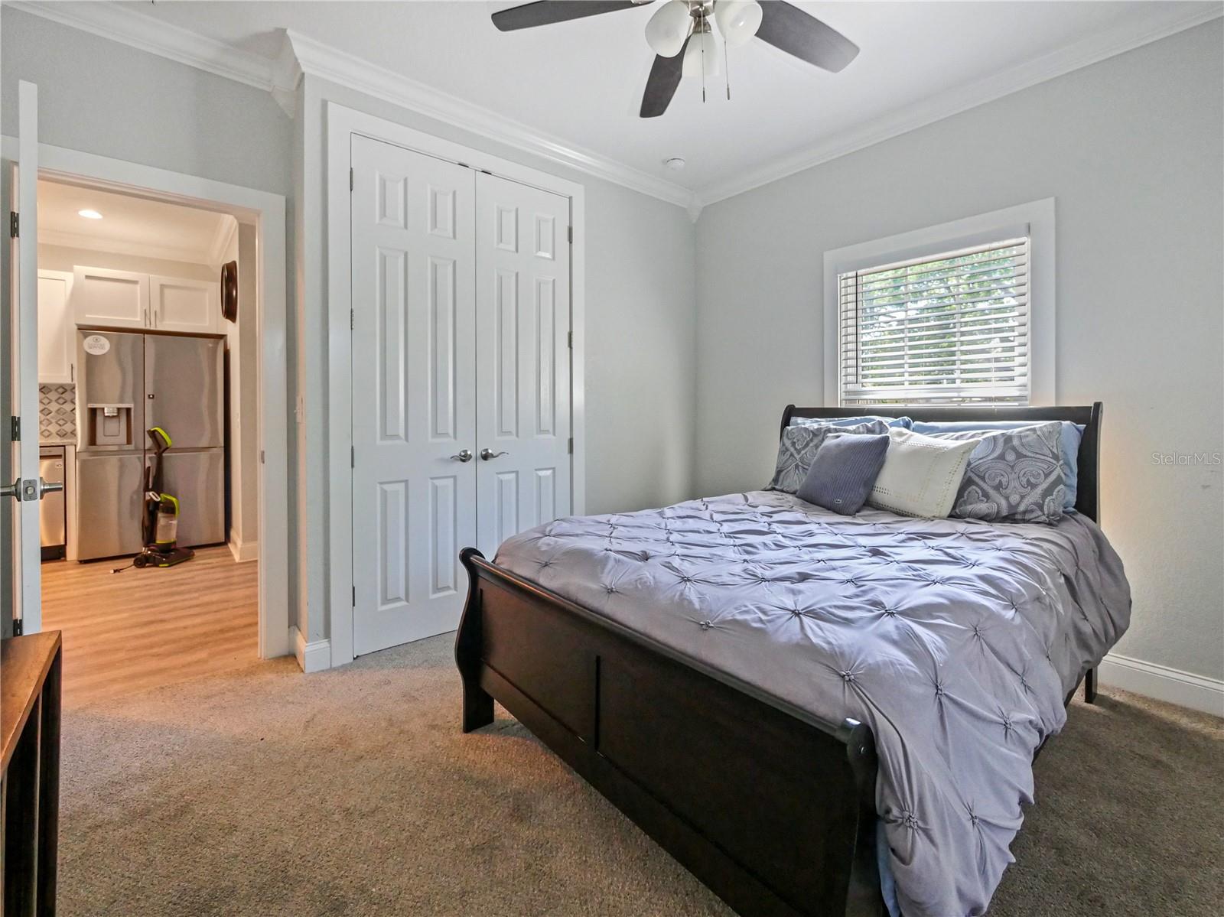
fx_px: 495
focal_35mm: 14
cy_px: 458
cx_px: 612
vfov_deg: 85.6
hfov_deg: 102.1
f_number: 4
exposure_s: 1/60
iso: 2500
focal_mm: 7
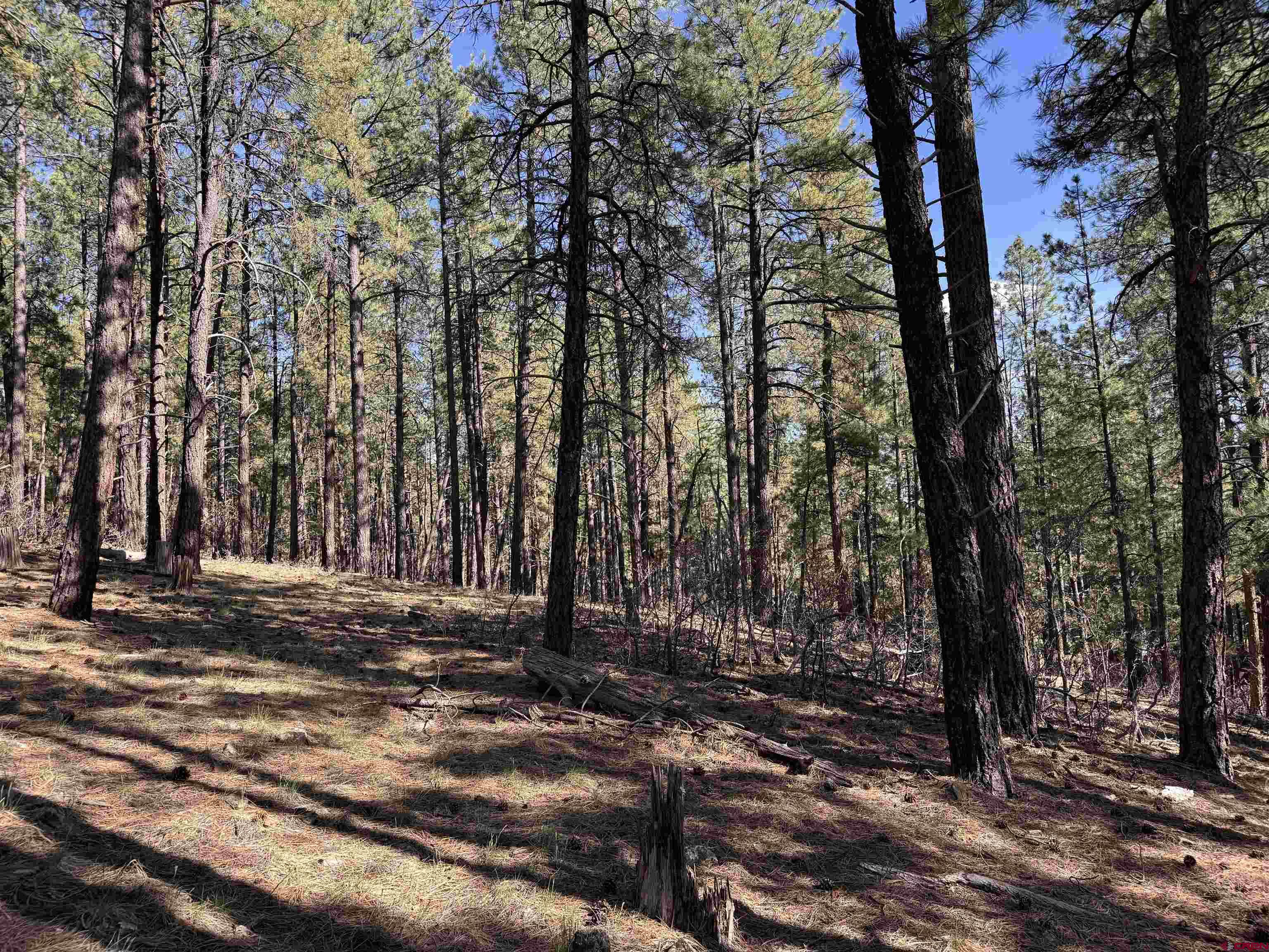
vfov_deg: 56.8
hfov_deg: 71.6
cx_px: 634
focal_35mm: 24
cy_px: 476
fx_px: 880
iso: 80
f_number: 1.78
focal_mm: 6.76
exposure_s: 1/773
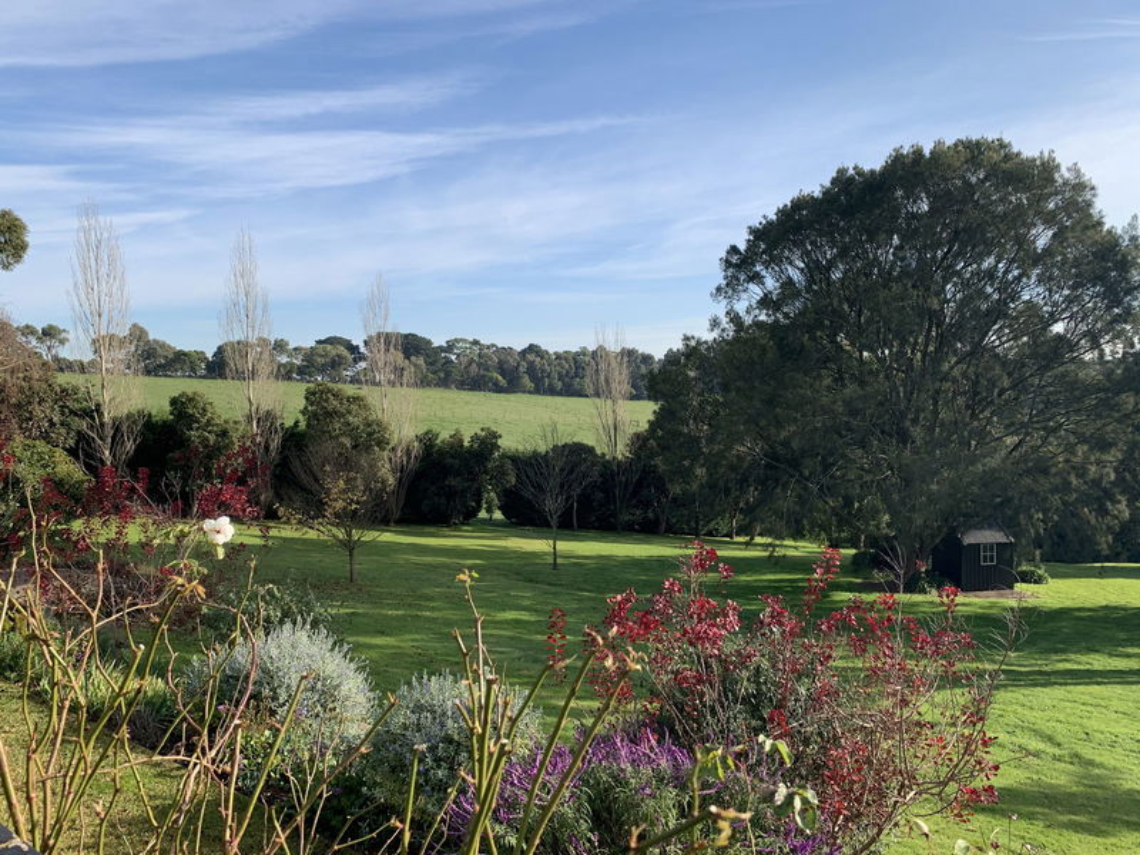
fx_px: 856
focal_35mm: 26
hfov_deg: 67.3
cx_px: 570
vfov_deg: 53.1
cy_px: 428
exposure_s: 1/1536
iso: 25
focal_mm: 4.25
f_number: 1.8
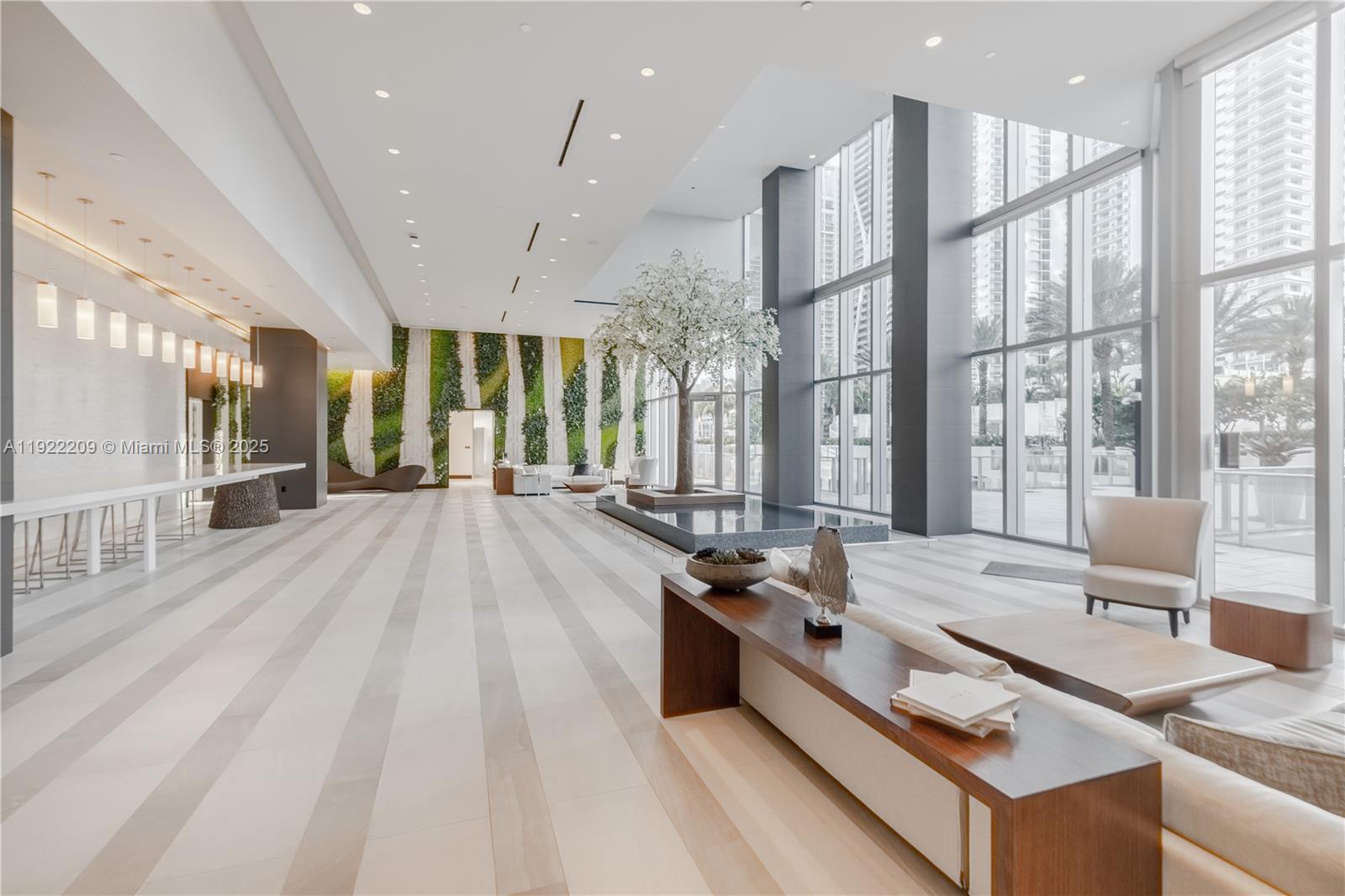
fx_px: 560
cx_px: 672
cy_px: 448
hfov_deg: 100.4
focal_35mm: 15
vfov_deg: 77.3
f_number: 8
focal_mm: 10
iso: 640
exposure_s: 1/800
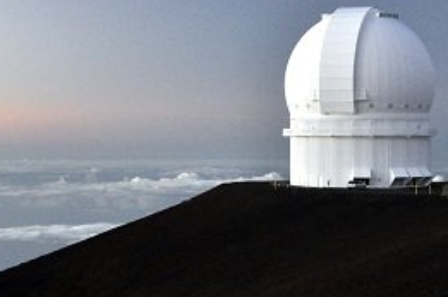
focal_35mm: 103
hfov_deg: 19.8
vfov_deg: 13.2
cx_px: 185
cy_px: 159
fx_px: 1279
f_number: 4.5
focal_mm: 32
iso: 1600
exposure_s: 1/80
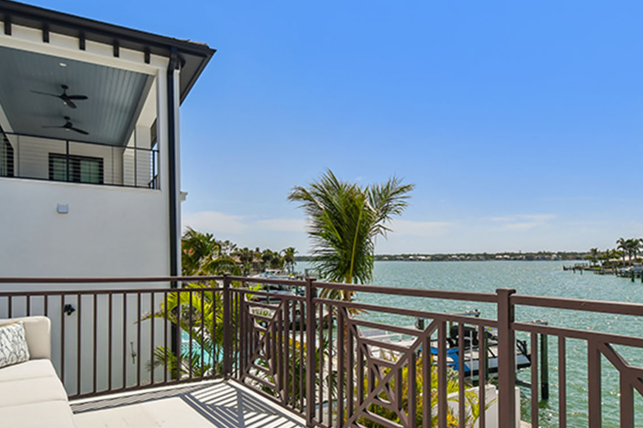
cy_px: 260
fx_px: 429
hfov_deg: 73.7
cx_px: 339
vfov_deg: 52.7
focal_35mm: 24
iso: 100
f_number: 7.1
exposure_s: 1/1000
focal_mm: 10
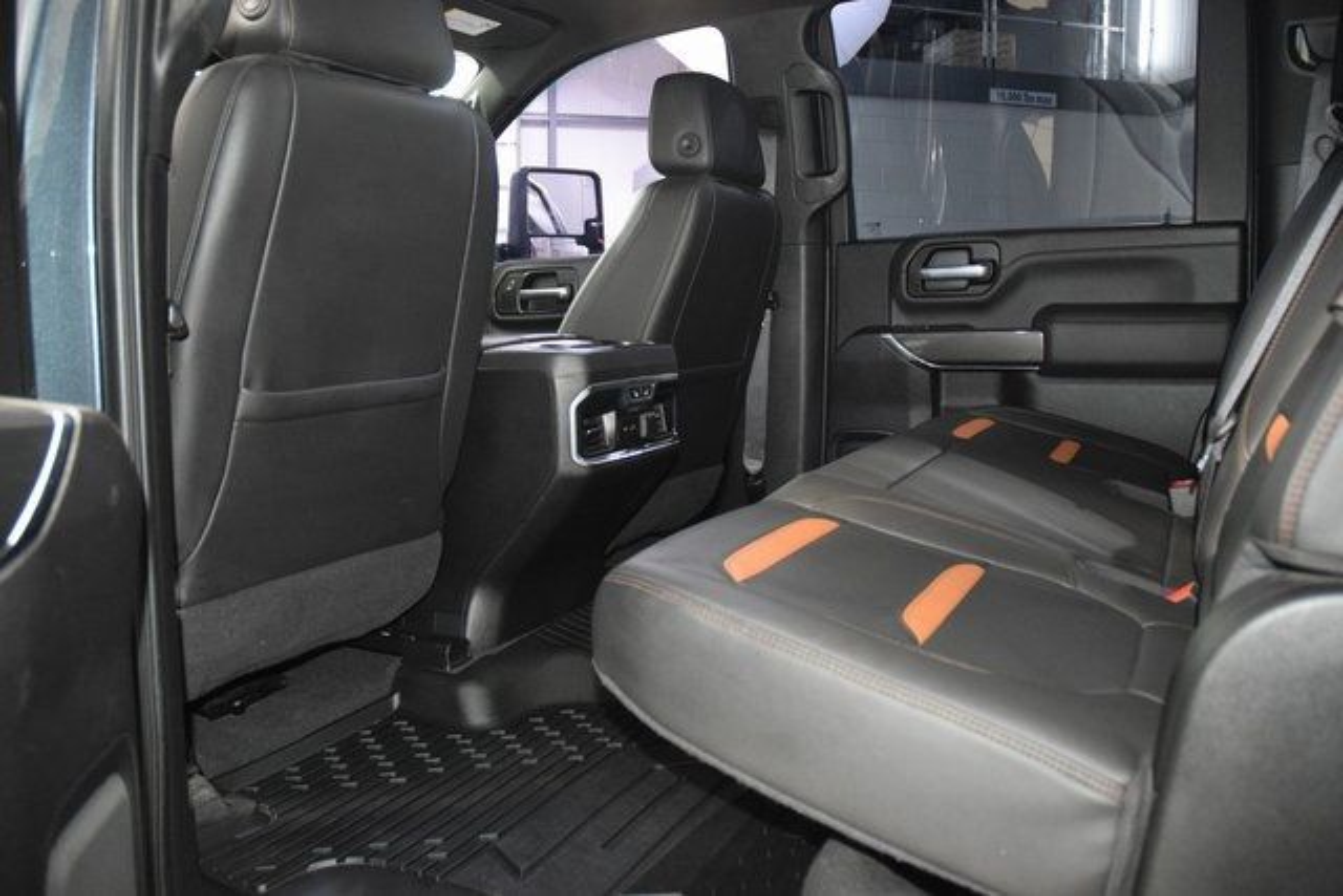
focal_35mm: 27
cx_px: 672
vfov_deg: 48.0
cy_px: 448
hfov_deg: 67.4
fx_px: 1007
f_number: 3.5
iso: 3200
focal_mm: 18
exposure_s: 1/30
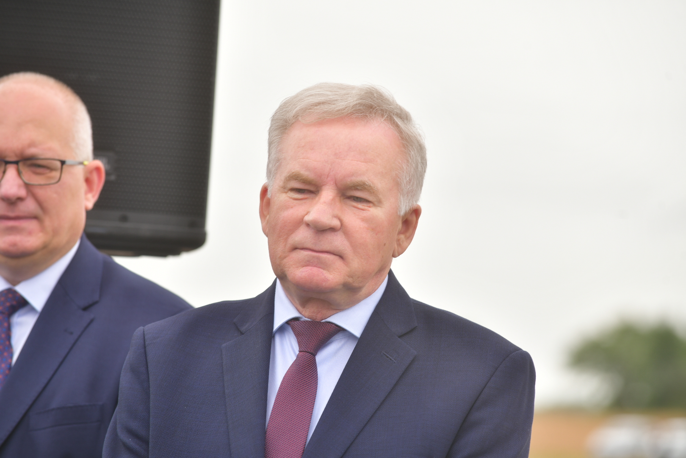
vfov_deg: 6.9
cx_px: 343
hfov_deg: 10.3
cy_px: 229
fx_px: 3811
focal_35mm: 200
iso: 100
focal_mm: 200
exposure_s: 1/200
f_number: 5.6
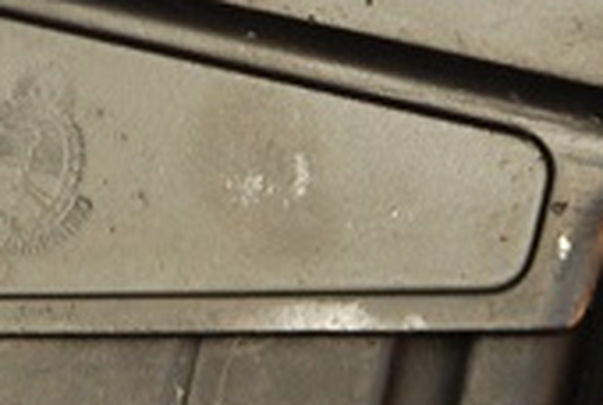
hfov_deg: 7.3
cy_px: -27
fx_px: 4614
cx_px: -323
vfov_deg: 5.0
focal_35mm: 275
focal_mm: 52
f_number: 4.5
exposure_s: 1/30
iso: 900
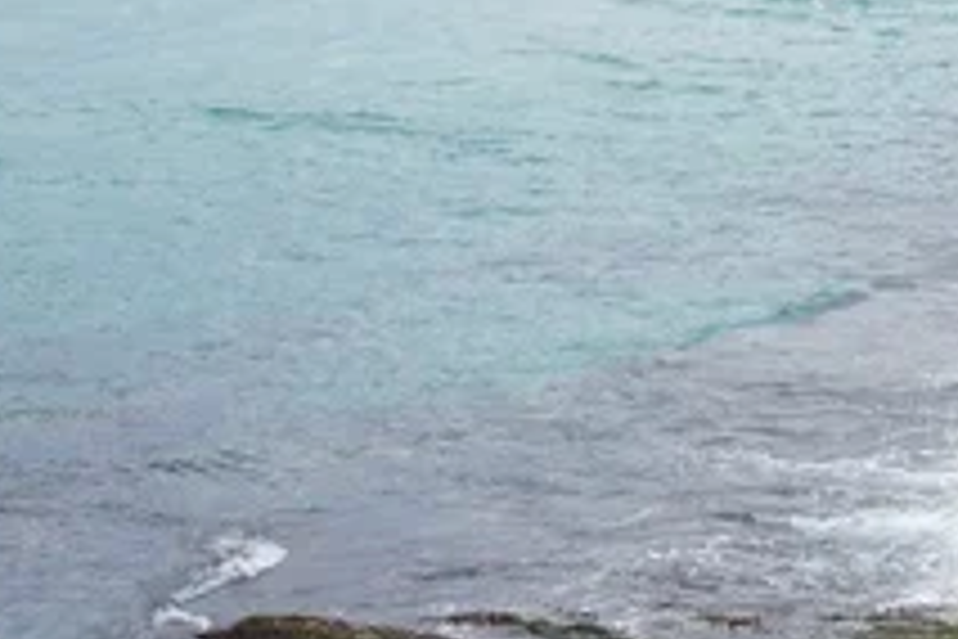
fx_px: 3506
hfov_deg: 14.8
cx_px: 1295
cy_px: 216
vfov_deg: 10.4
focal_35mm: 132
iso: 100
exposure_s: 1/100
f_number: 10
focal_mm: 25
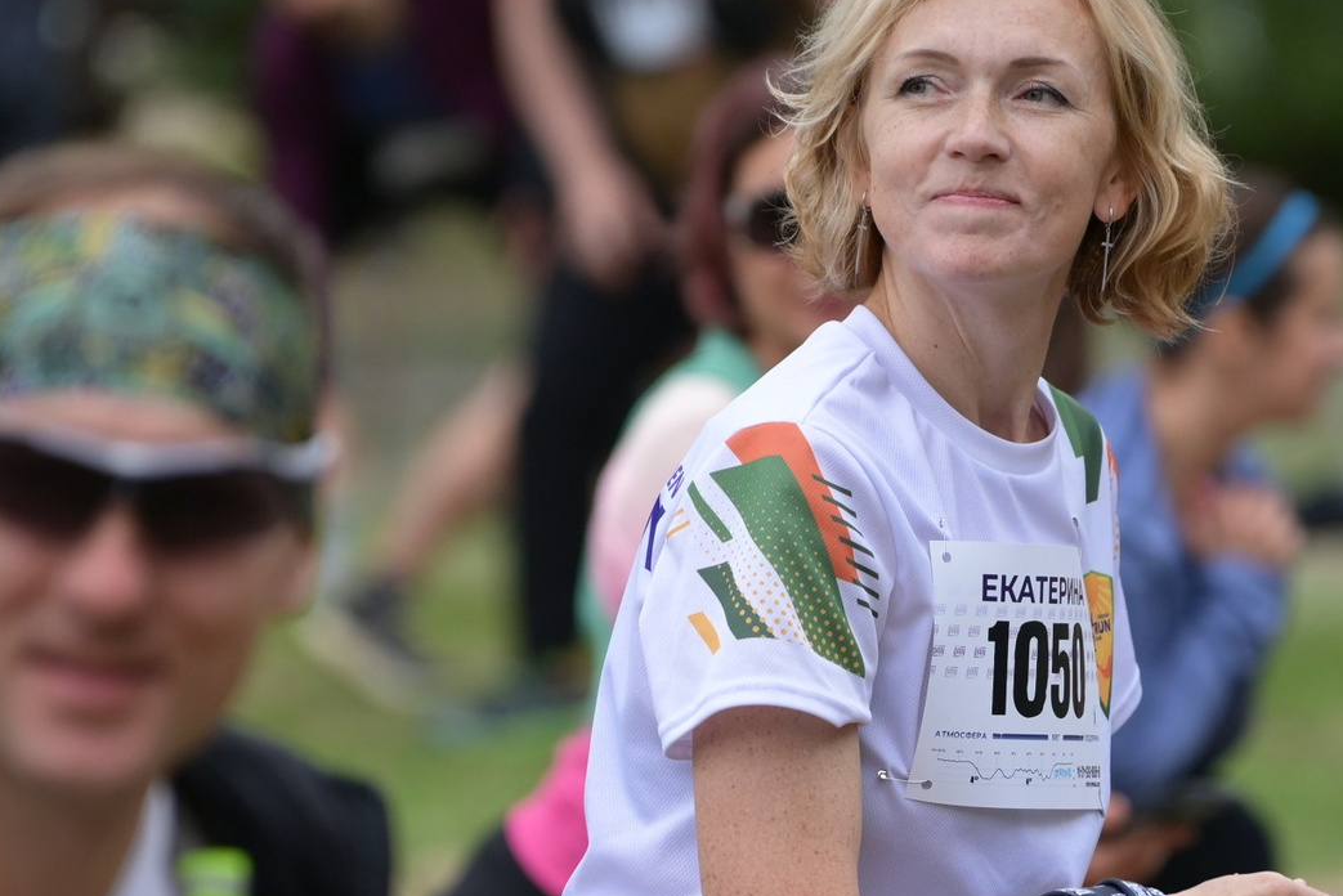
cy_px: 621
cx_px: 917
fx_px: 13731
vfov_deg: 3.7
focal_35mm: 368
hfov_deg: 5.6
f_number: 2.8
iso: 320
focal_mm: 150
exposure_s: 1/1250
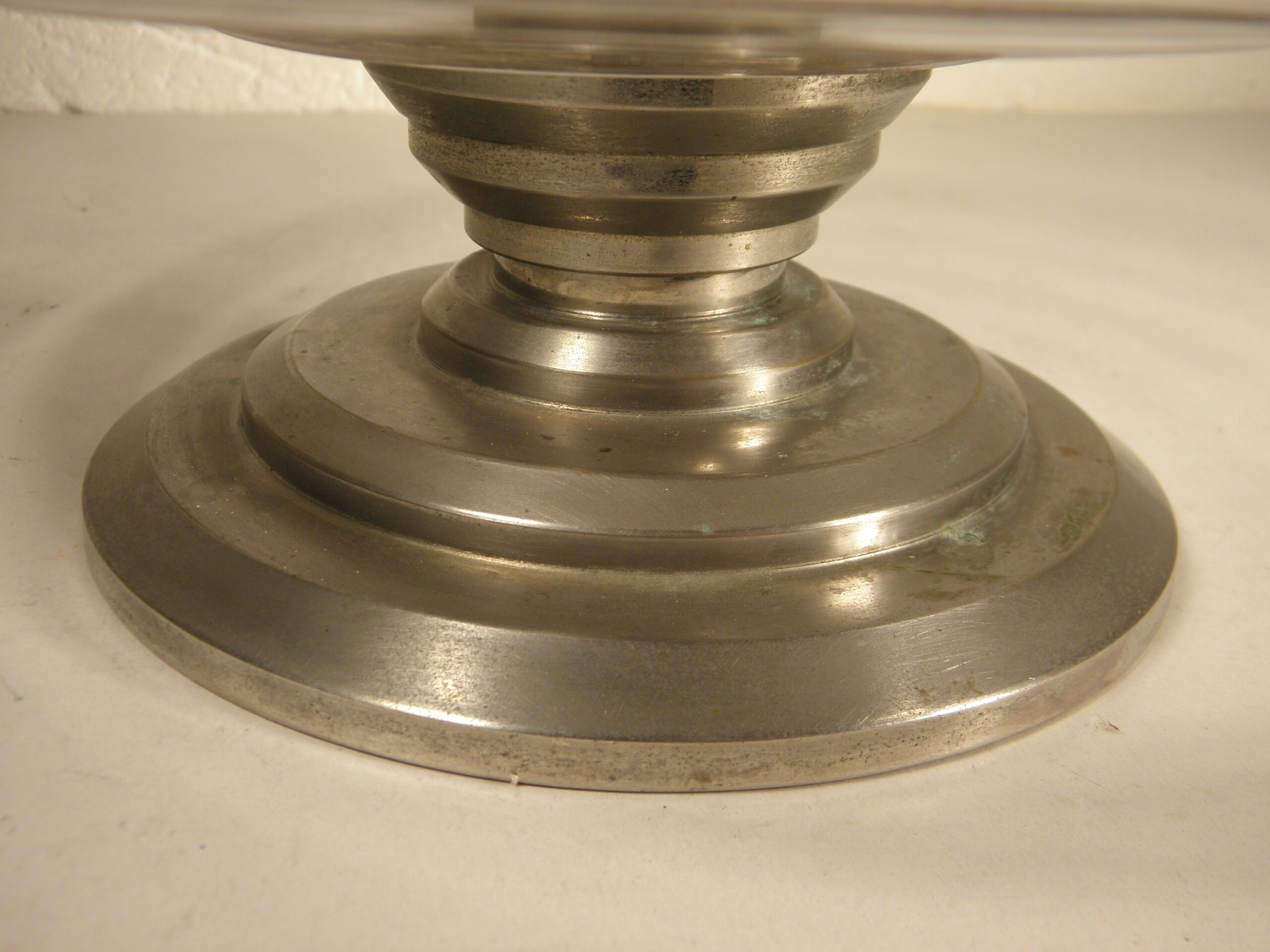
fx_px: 1431
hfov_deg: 47.9
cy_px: 476
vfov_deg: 36.8
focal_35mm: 39
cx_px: 635
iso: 100
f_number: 3.8
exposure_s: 1/50
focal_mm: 7.1
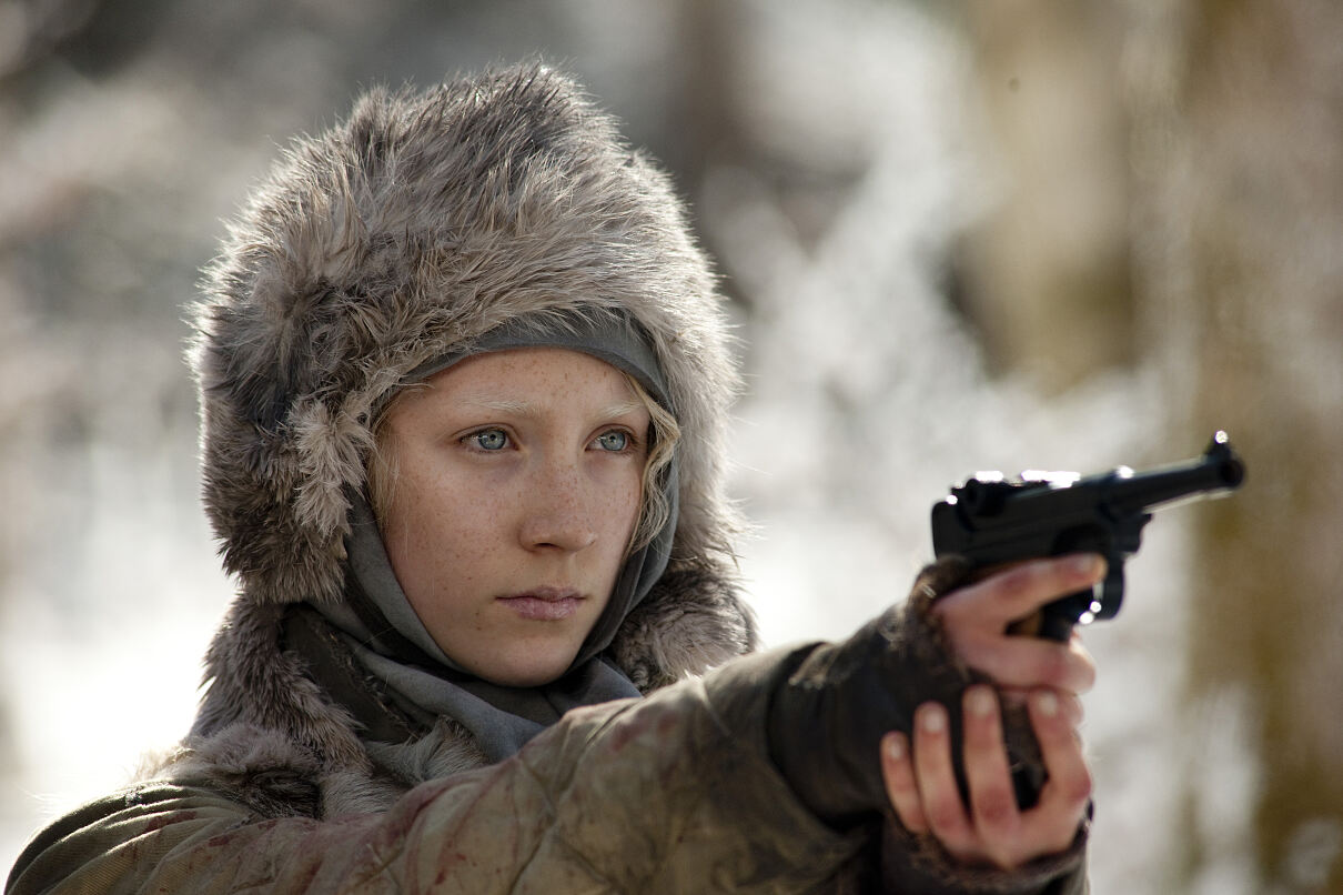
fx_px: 11188
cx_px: 672
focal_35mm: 300
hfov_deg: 6.9
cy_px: 448
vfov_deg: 4.6
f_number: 5
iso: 500
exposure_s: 1/400
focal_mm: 300
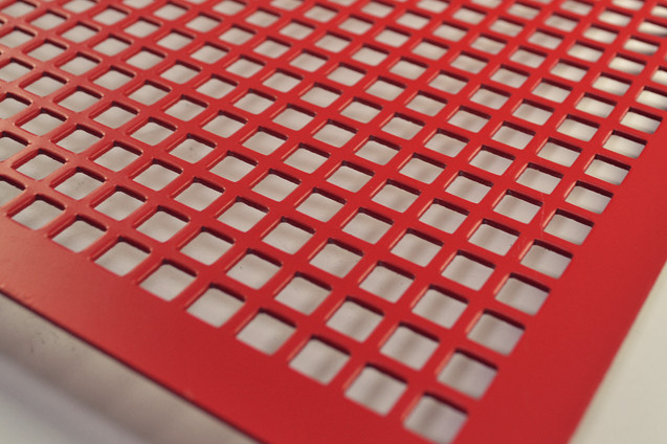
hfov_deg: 40.3
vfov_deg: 27.4
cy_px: 183
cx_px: 360
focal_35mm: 49
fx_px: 907
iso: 400
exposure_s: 1/60
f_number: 5.6
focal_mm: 26
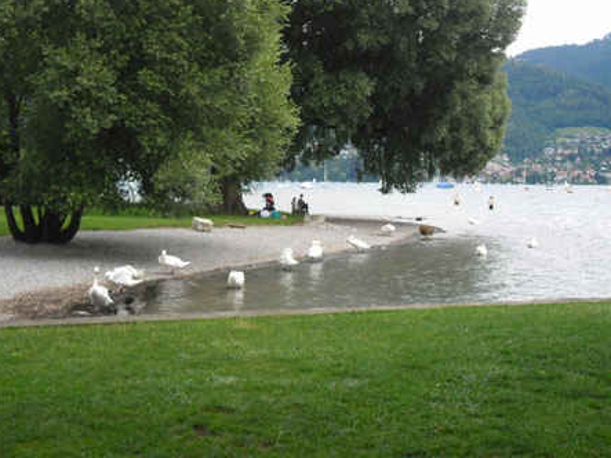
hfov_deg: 30.3
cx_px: 303
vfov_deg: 22.9
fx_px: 1129
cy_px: 227
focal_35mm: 64
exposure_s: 1/90
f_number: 5.7
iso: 80
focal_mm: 11.2
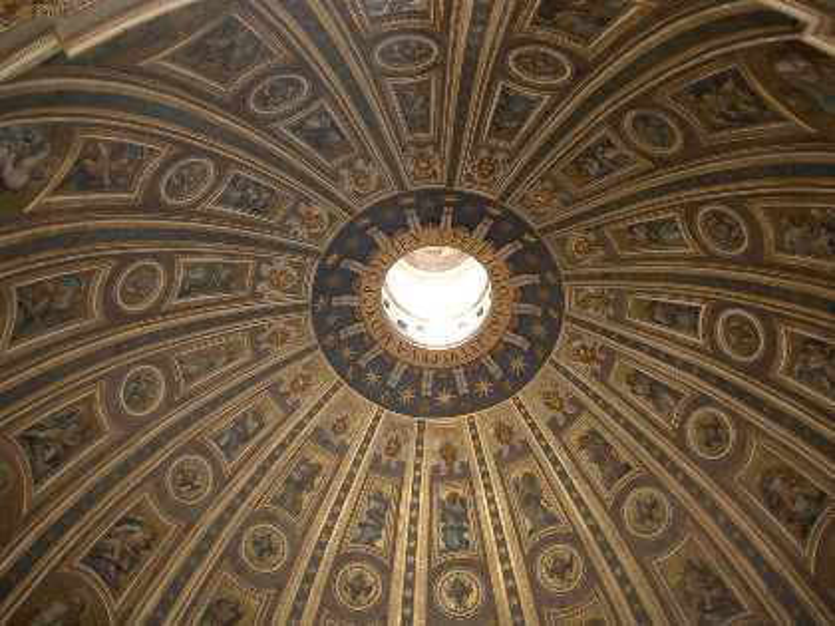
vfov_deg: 40.7
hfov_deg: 52.6
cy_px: 313
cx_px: 418
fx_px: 844
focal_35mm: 35
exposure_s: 1/8
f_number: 2.6
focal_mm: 5.8
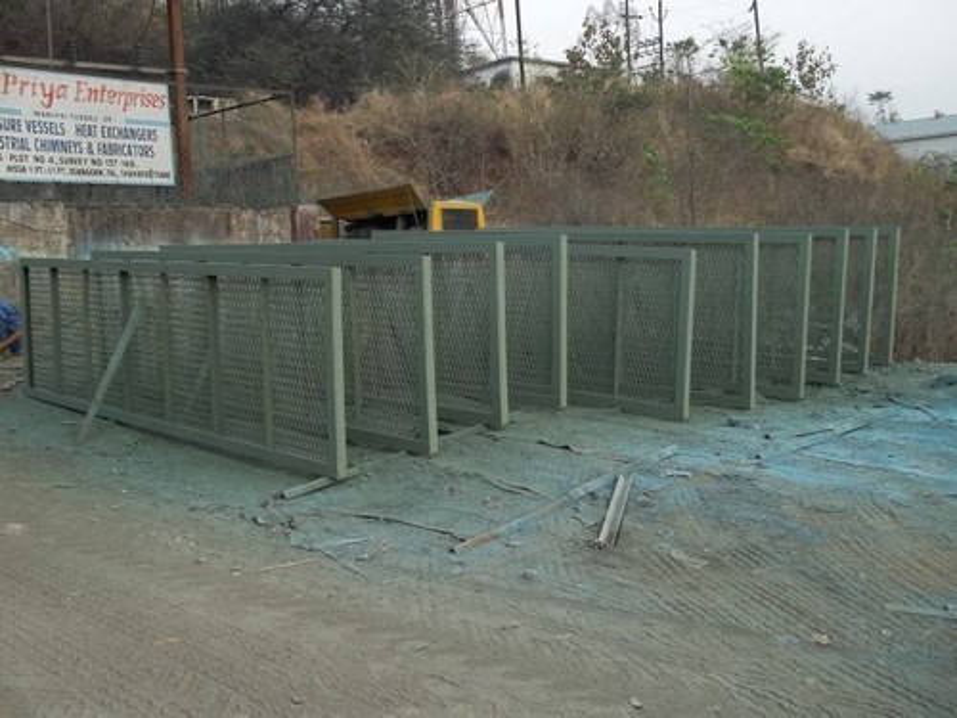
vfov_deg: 39.7
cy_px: 359
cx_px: 478
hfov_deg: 51.4
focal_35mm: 36
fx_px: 995
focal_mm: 6.5
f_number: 3.1
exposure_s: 1/50
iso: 64
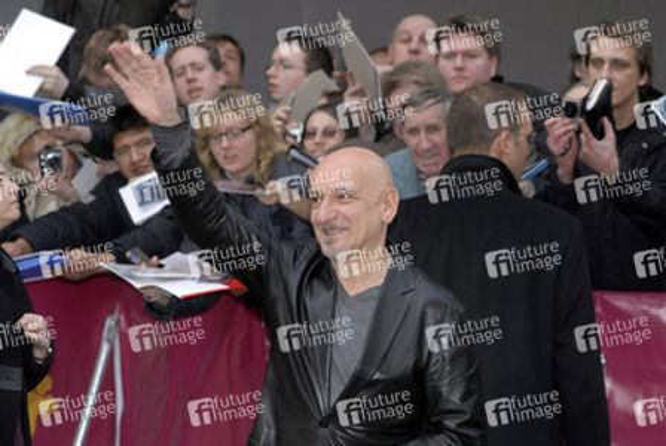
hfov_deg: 12.2
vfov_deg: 8.2
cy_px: 223
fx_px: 3112
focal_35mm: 168
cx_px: 333
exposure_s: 1/125
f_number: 5.6
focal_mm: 112
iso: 500
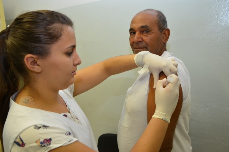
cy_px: 76
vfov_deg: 41.5
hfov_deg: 59.6
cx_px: 114
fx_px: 200
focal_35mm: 32
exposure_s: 1/60
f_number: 4
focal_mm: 21
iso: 800
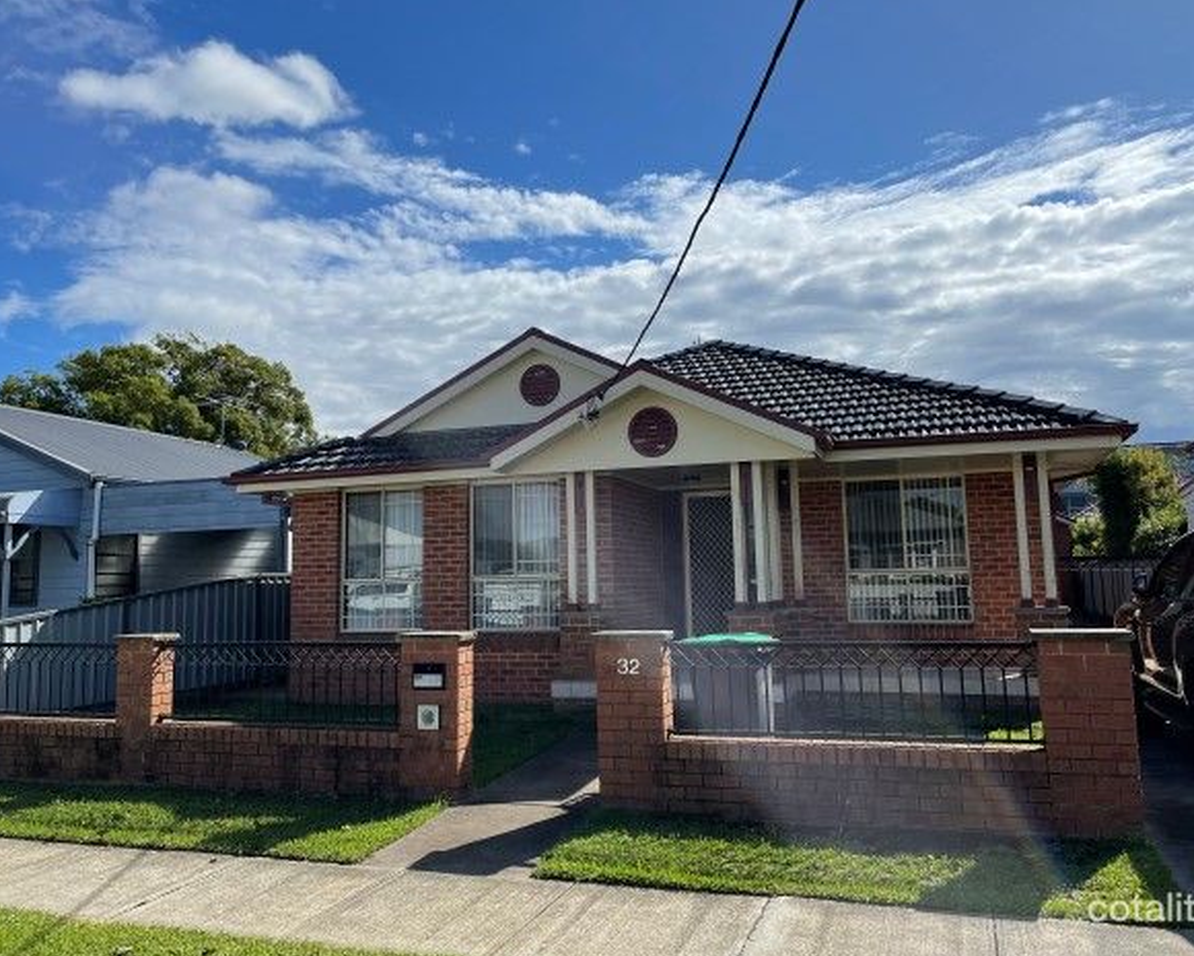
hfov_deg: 62.2
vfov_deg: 51.5
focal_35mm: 28
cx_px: 603
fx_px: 989
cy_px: 474
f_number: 1.6
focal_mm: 4.2
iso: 32
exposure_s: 1/6135
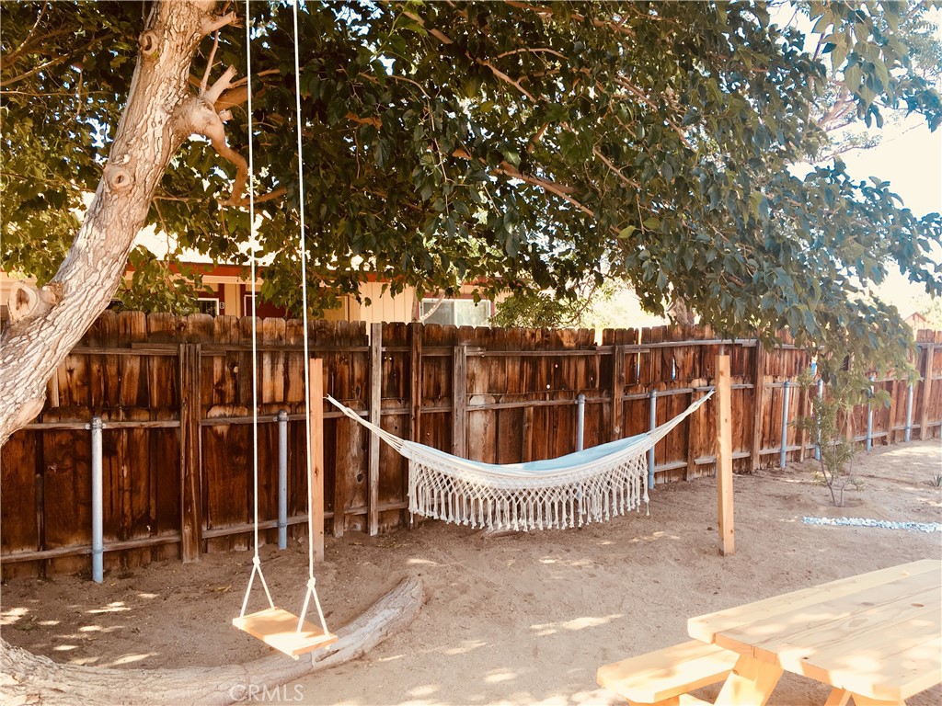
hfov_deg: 61.7
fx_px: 789
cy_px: 353
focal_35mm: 29
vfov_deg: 48.2
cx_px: 471
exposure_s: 1/142
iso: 25
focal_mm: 4.15
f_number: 2.2
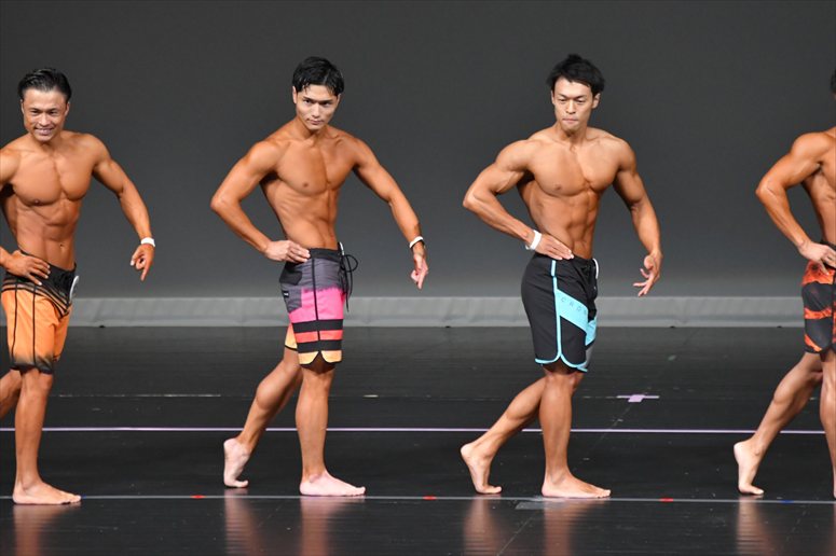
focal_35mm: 315
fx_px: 7312
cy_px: 278
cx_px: 418
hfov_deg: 6.5
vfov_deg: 4.4
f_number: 5.6
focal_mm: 210
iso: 4000
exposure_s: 1/400
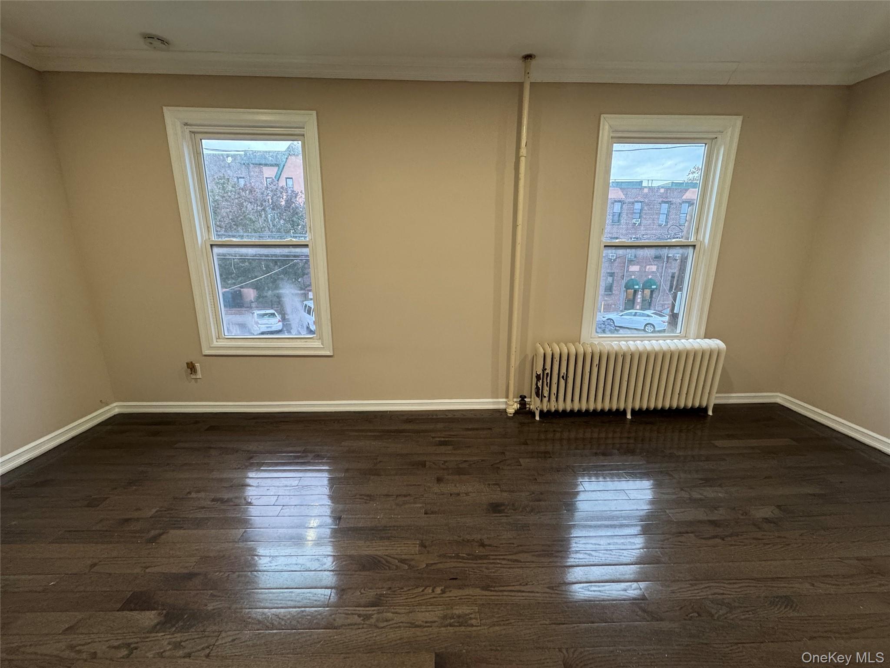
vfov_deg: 85.7
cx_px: 445
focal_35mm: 14
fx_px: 360
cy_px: 334
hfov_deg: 102.1
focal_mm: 2.22
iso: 250
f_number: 2.2
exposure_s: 1/60
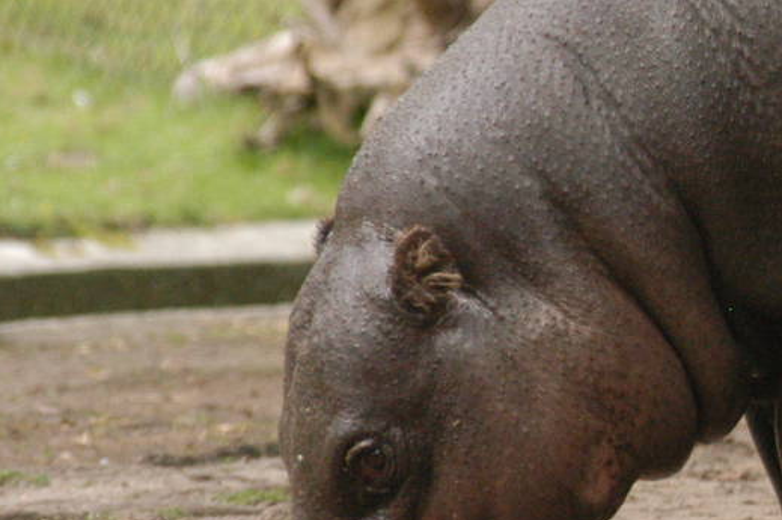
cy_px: 270
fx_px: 15550
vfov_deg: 1.9
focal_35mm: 717
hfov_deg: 2.9
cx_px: 1145
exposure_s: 1/500
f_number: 5.6
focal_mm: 155
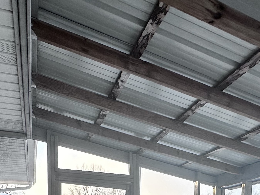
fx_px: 315
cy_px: 270
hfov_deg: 44.7
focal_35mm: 42
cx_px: 142
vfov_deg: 27.2
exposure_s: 1/206
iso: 40
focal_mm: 2.22
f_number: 2.2
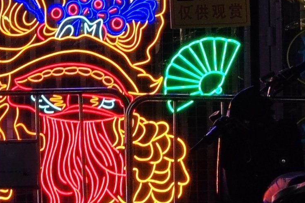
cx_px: -247
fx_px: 1754
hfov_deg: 9.5
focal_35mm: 207
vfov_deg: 6.6
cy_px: -10
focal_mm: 6.14
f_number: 1.8
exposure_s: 1/100
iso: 125
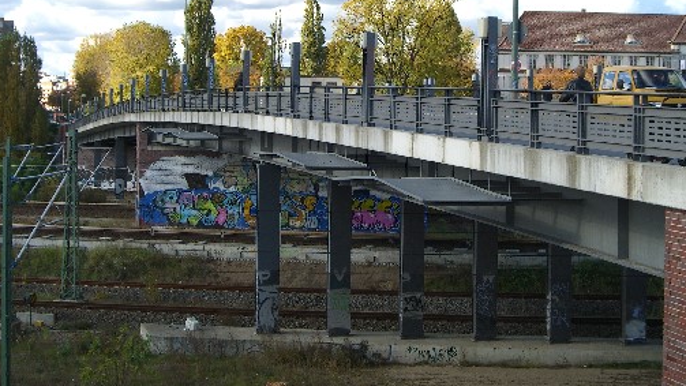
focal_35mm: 72
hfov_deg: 29.3
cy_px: 106
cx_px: 363
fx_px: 1310
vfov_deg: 16.7
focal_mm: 11.8
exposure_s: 1/200
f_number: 5
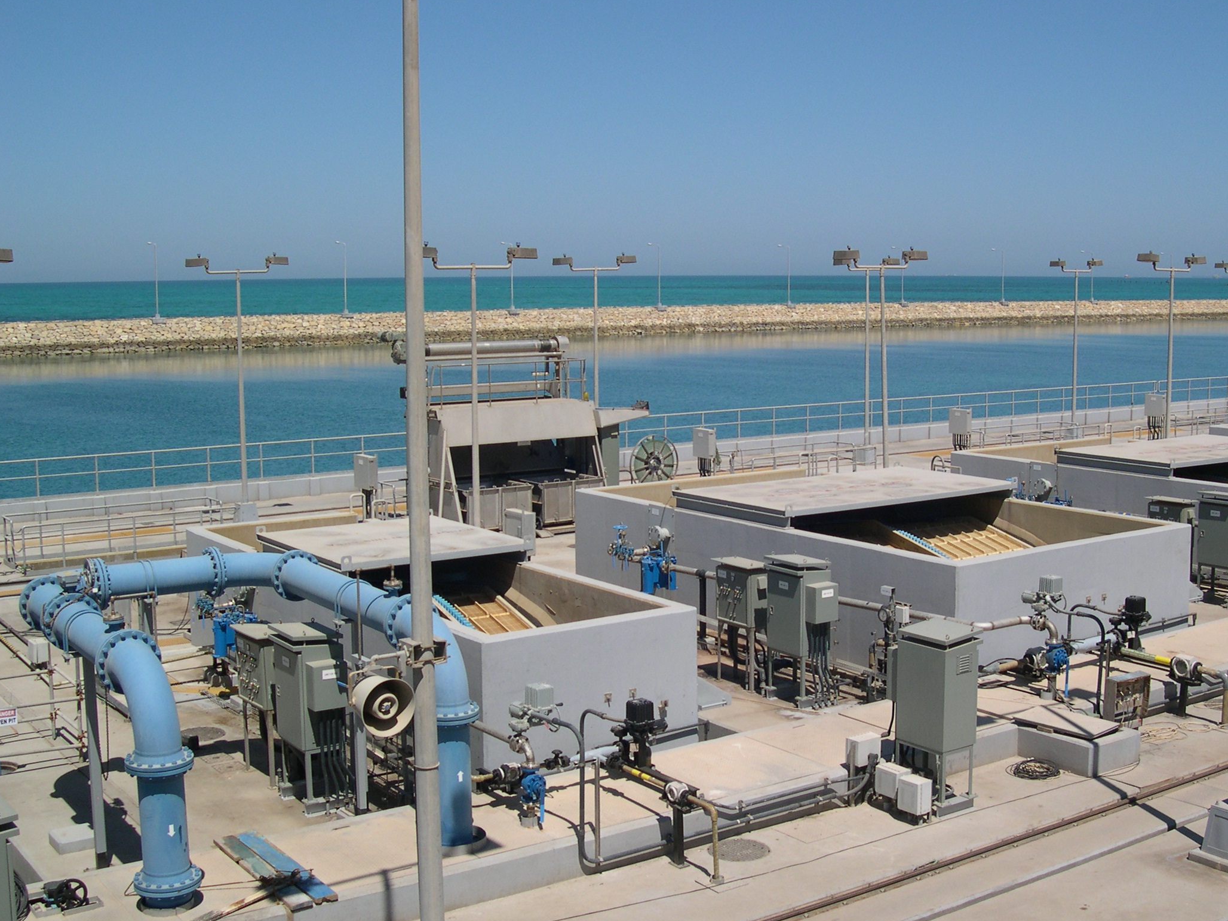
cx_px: 665
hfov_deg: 44.8
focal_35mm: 42
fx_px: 1490
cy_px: 455
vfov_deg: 34.3
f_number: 7.6
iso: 100
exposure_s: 1/304
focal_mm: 8
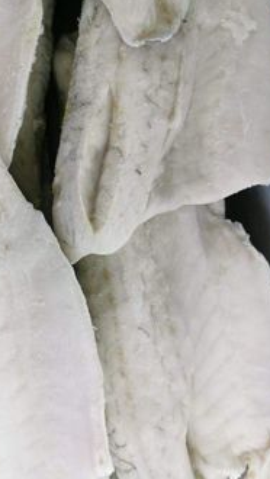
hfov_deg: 30.9
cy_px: 254
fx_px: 483
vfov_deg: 52.7
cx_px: 80
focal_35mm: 38
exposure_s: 1/349
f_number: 1.6
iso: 50
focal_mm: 5.56
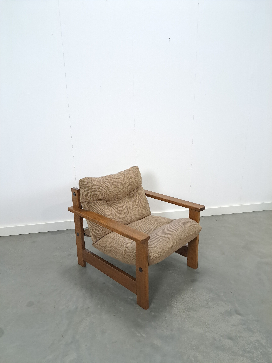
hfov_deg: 56.8
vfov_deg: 71.6
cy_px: 182
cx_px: 136
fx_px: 251
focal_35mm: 24
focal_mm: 5.23
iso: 400
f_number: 1.8
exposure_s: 1/100
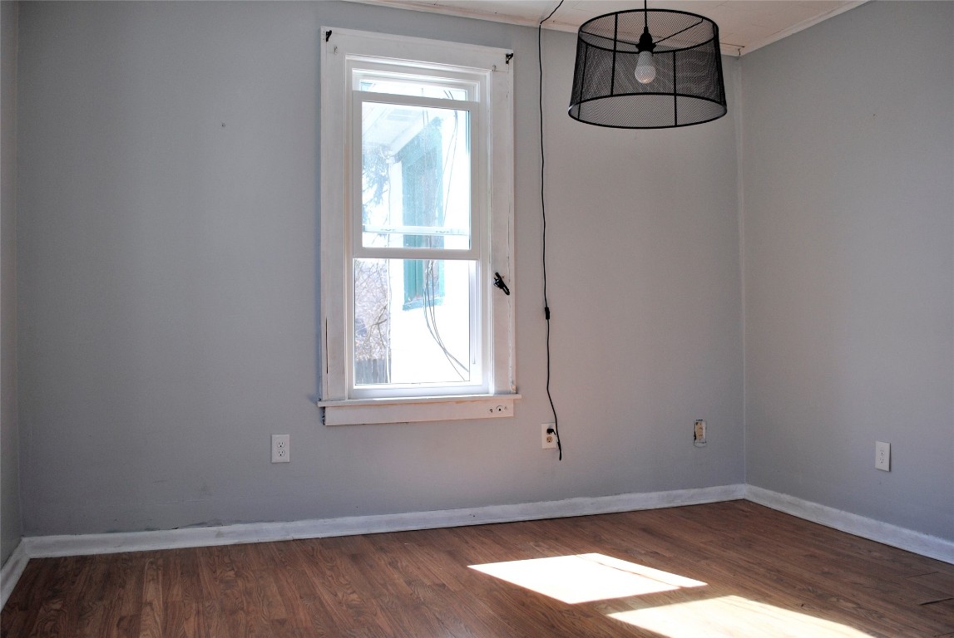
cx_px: 477
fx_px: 796
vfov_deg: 43.7
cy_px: 319
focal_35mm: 30
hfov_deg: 61.9
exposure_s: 1/100
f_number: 5
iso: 200
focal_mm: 20
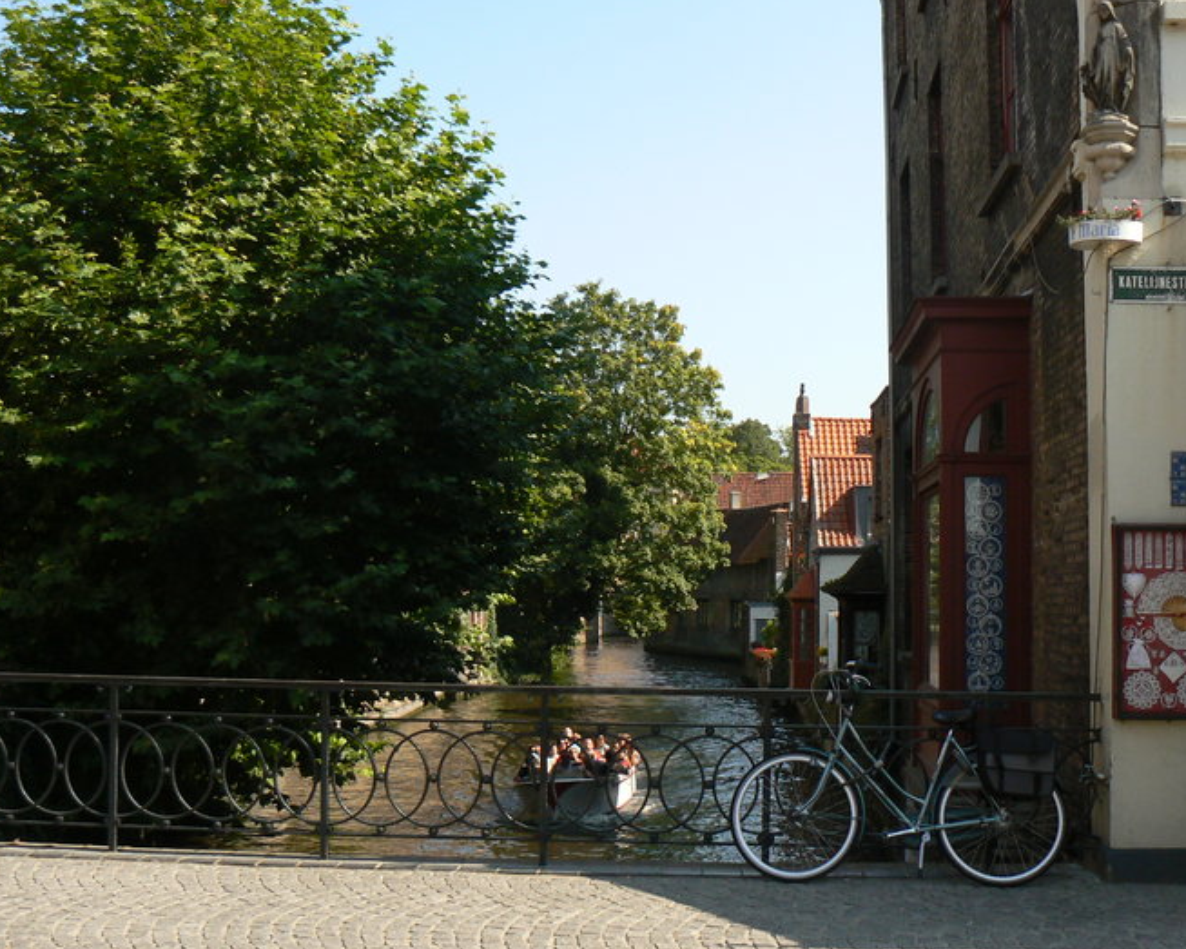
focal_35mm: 43
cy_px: 523
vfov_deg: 34.9
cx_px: 644
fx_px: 1509
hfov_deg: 42.9
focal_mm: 6
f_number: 3.6
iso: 100
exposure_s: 1/1000
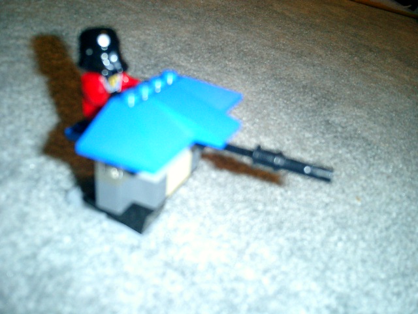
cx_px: 209
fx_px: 435
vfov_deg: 39.7
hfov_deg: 51.4
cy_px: 157
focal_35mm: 36
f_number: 3.2
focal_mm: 7.5
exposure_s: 1/30
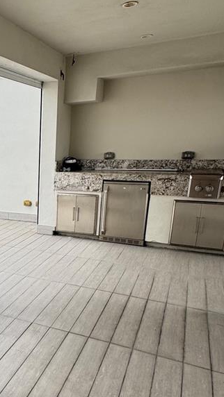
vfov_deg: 60.6
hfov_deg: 32.1
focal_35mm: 32
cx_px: -26
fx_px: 338
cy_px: 236
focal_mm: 2.22
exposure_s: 1/220
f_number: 2.2
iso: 40
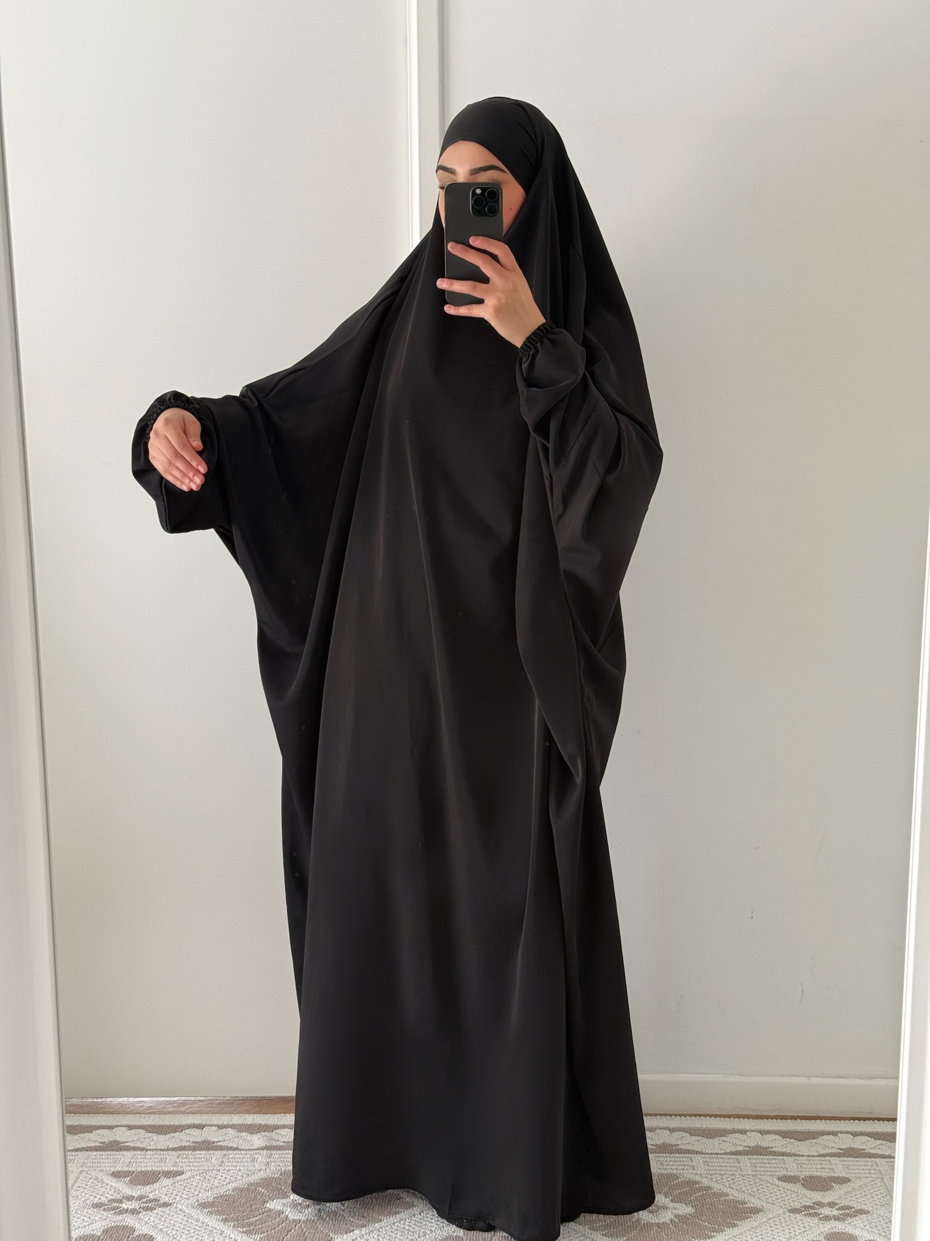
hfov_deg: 30.3
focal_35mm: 48
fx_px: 1719
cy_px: 620
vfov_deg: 39.7
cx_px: 465
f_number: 1.78
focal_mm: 6.76
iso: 100
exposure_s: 1/112
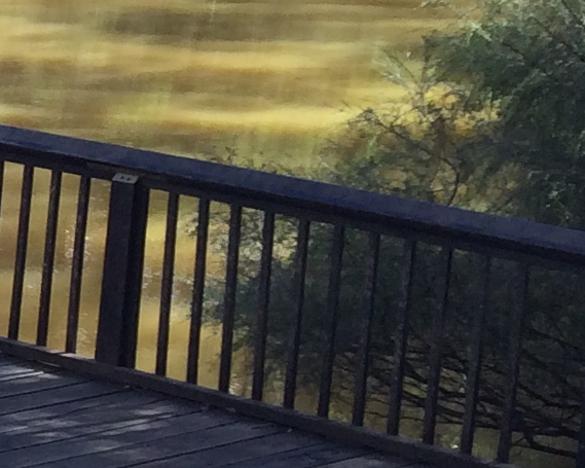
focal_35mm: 168
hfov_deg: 9.5
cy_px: 52
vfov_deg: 9.2
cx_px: -1041
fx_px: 2908
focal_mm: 4.12
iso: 32
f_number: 2.2
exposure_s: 1/354
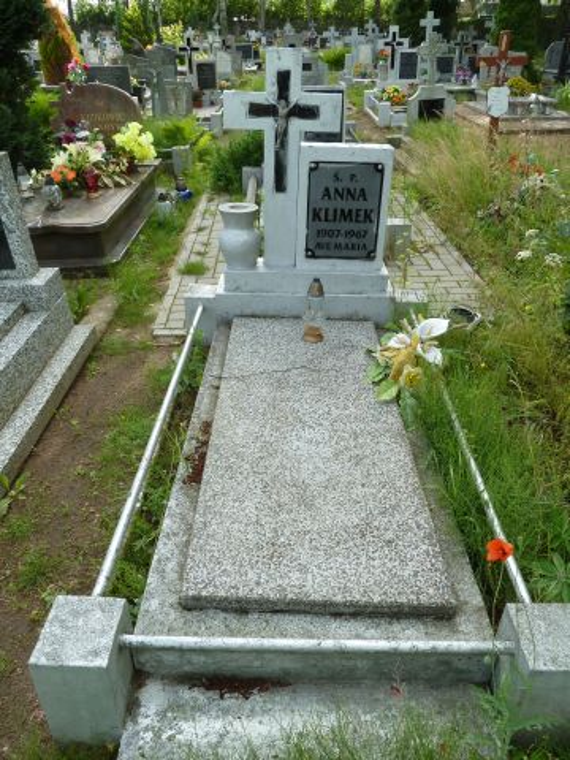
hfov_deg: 54.9
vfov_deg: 69.4
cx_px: 285
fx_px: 549
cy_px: 380
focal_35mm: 25
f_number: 4
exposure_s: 1/160
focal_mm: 4.1
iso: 80
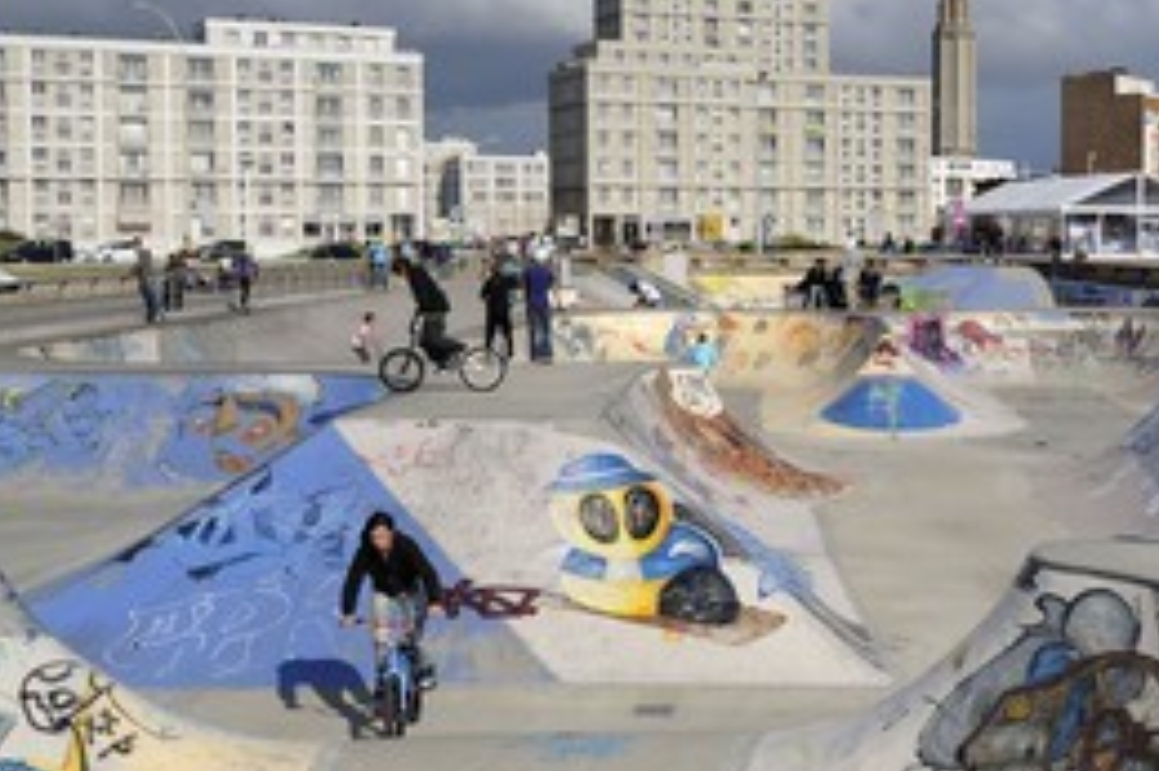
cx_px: 849
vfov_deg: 24.5
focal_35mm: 55
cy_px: 285
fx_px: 1770
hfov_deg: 35.6
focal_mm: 34
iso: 200
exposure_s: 1/500
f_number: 10
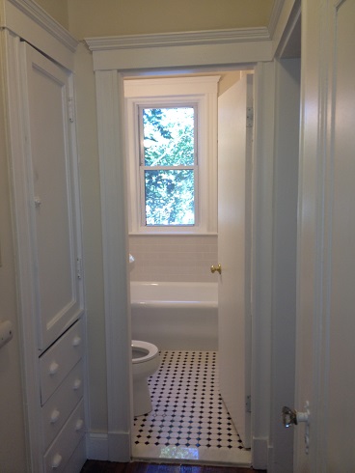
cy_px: 236
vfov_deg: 52.6
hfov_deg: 40.7
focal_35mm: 35
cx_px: 178
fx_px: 478
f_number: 2.4
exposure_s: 1/40
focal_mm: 4.28
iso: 64
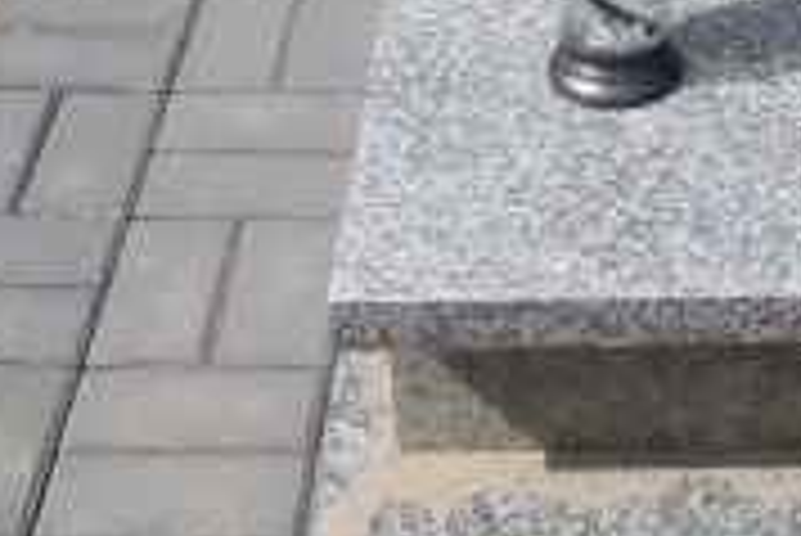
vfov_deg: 11.9
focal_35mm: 112
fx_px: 2494
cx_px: 760
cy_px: -176
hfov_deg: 17.9
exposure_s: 1/200
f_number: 8.9
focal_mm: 5.36
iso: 100
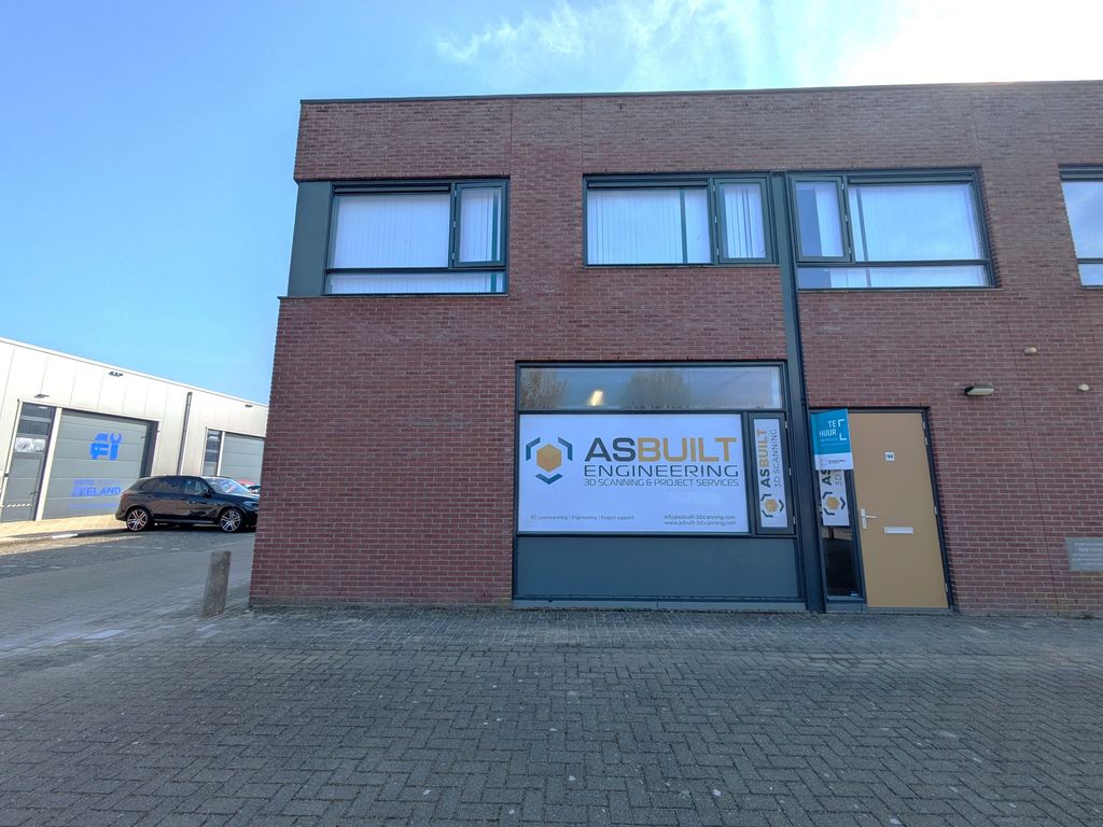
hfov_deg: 102.1
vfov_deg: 85.7
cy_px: 414
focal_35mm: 14
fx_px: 446
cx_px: 552
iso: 46
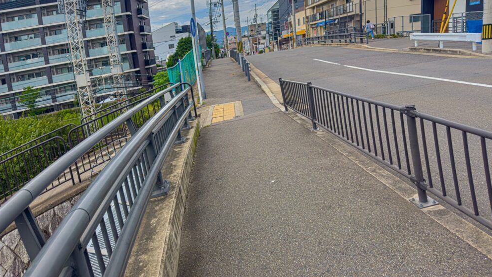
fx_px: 352
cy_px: 95
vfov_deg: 42.4
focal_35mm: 27
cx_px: 240
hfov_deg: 69.8
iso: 100
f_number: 1.8
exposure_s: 1/3600
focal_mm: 6.86
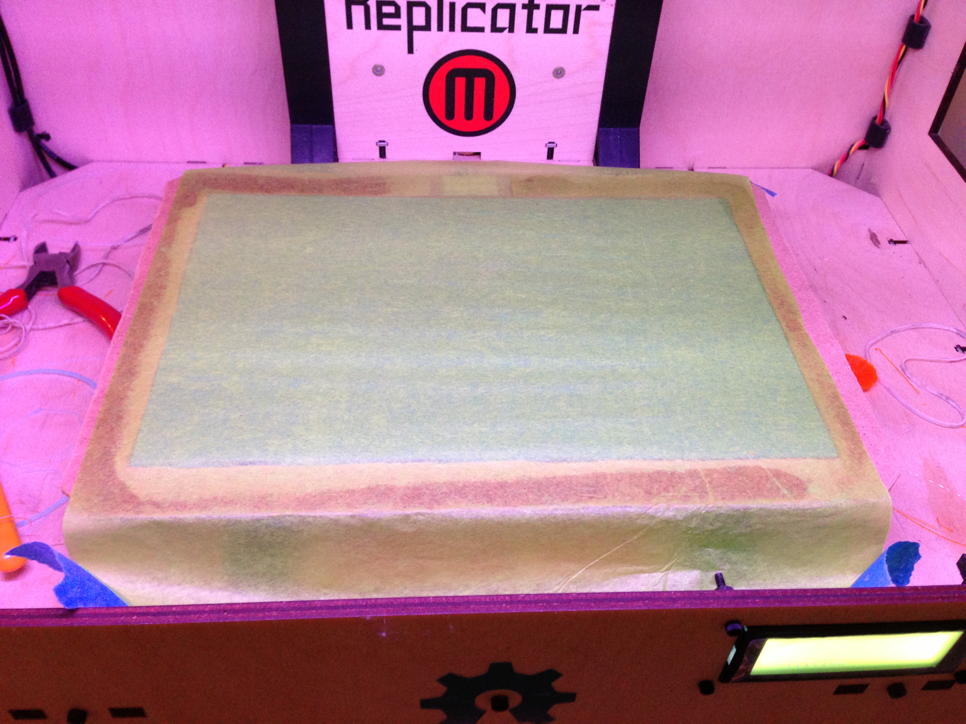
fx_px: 921
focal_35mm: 33
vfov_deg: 42.9
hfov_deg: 55.4
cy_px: 362
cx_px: 483
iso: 200
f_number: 2.4
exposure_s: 1/20
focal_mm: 4.13
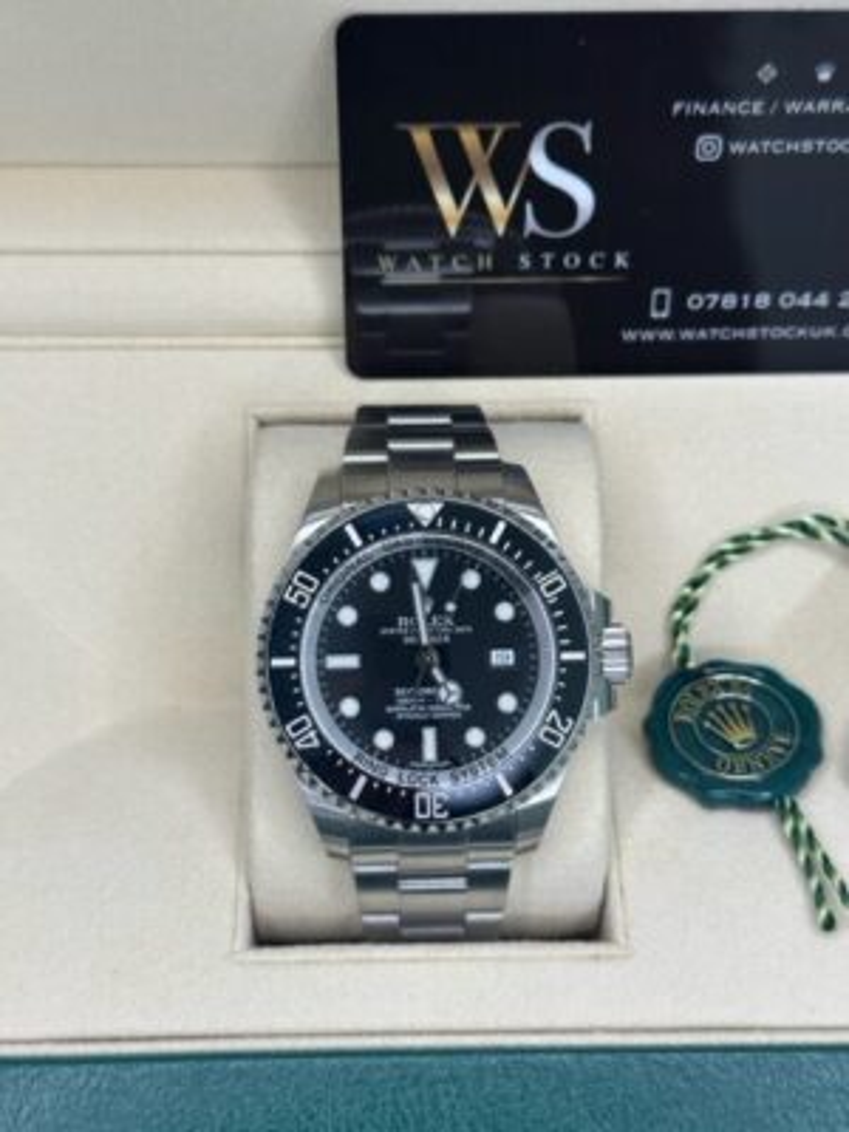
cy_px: 566
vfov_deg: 39.7
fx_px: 1570
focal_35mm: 48
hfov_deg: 30.3
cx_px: 424
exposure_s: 1/100
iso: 100
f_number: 1.78
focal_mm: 6.86
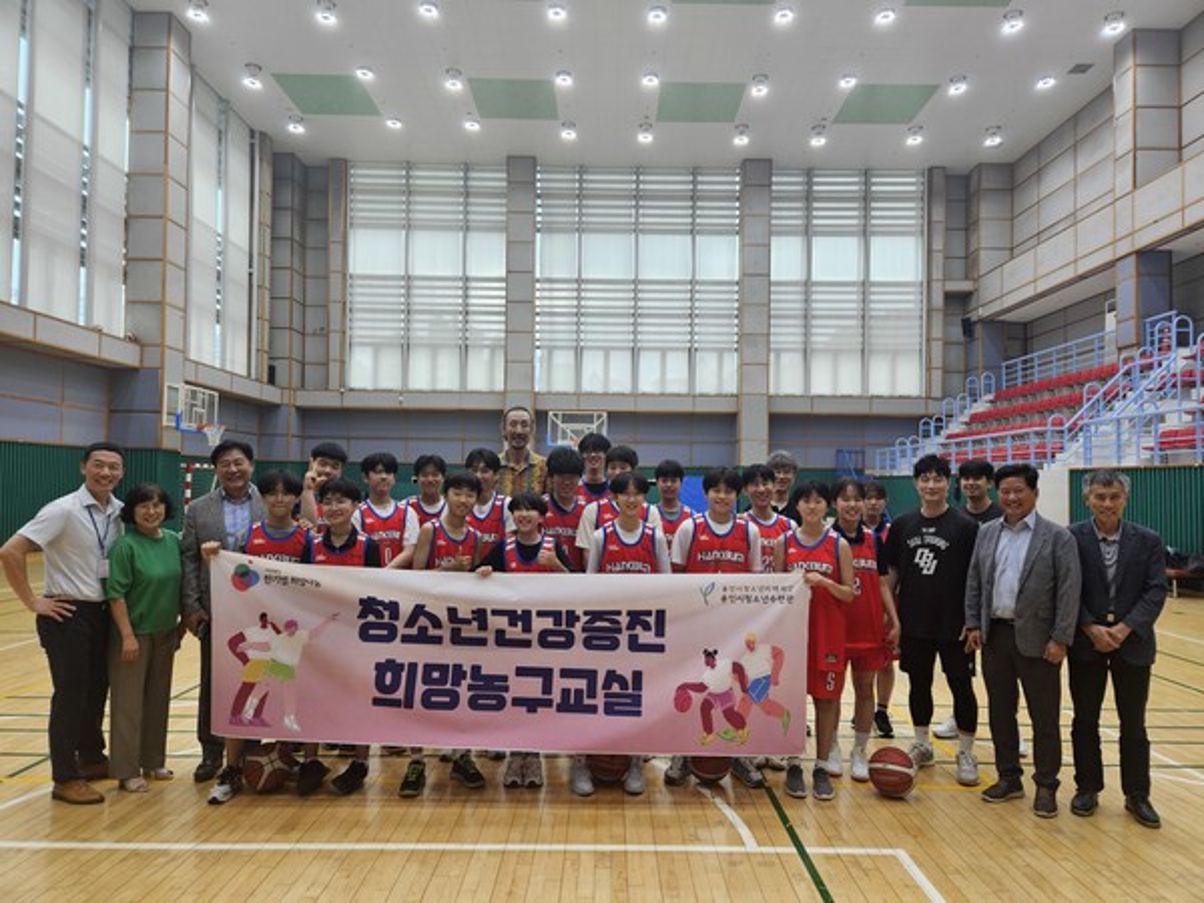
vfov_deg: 58.9
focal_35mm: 23
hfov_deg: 73.9
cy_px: 452
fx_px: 800
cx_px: 602
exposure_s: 1/180
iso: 100
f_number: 1.8
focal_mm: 5.4
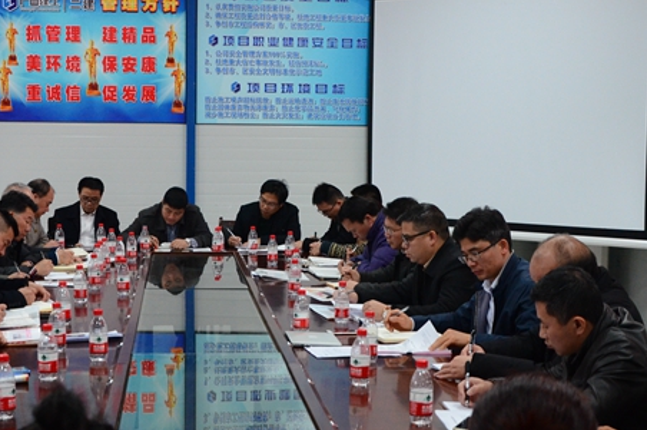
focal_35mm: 65
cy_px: 238
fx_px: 1167
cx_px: 301
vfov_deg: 20.9
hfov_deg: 31.0
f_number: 5
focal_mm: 28
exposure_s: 1/100
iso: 2000
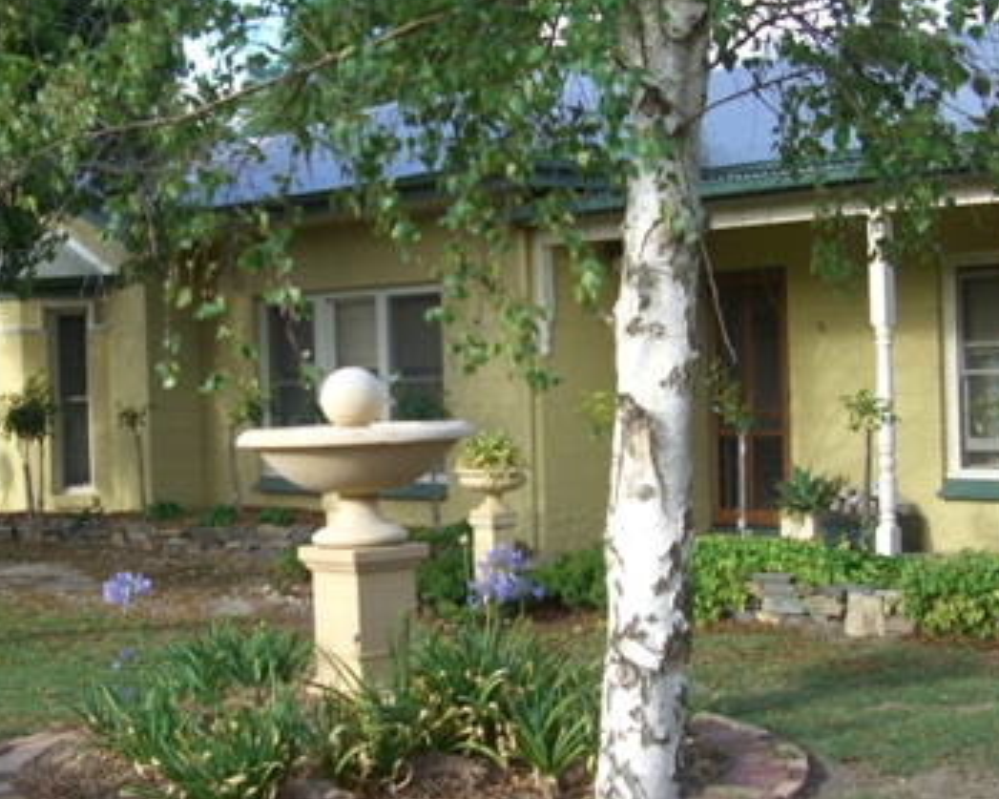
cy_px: 435
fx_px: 2010
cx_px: 444
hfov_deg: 27.9
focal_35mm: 68
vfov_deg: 22.5
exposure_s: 1/250
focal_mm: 7.9
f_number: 2.8
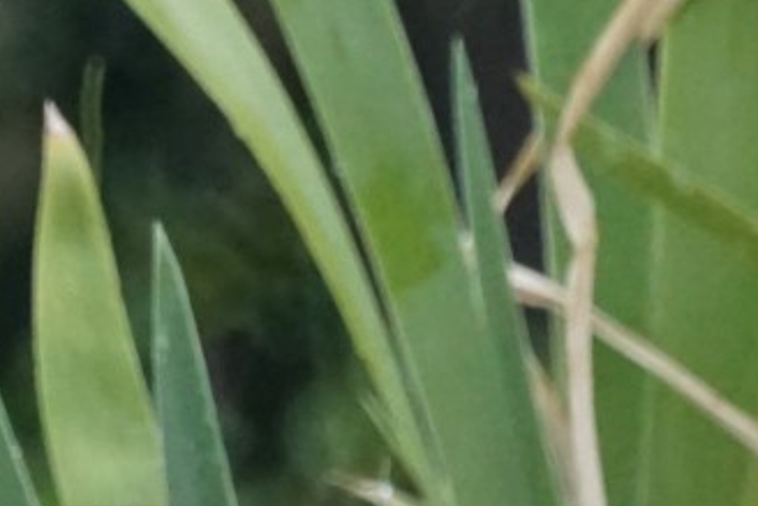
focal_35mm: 3706
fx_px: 78062
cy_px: 344
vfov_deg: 0.4
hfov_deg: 0.6
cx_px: -159
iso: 3200
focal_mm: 500
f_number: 8
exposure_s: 1/400
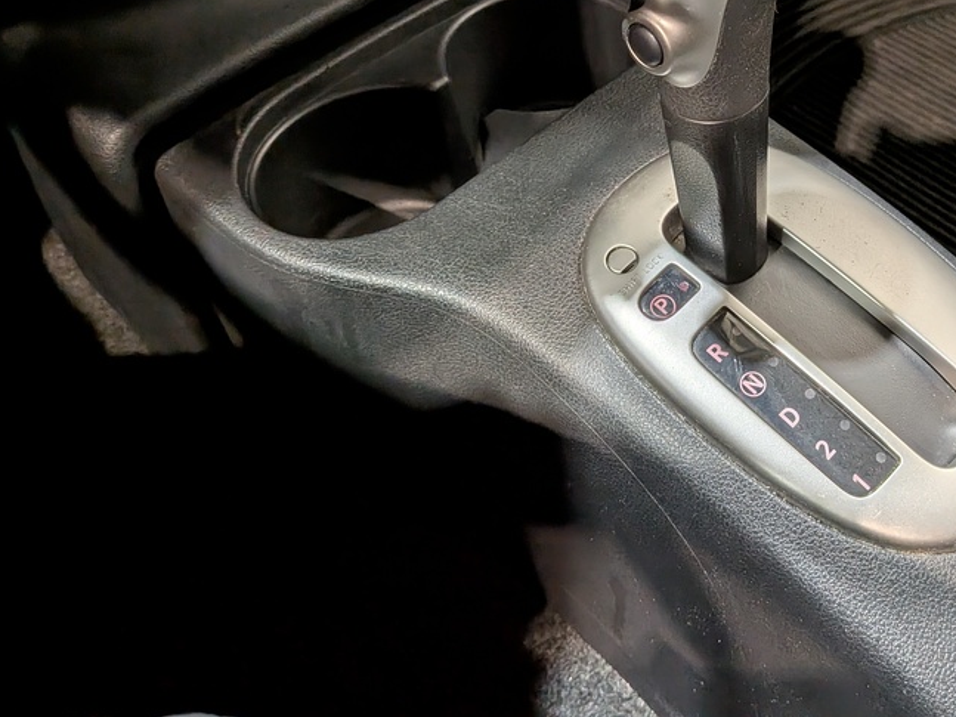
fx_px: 1049
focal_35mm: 38
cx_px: 712
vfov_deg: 36.5
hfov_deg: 47.2
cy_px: 152
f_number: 1.7
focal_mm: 4.53
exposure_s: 1/100
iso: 36
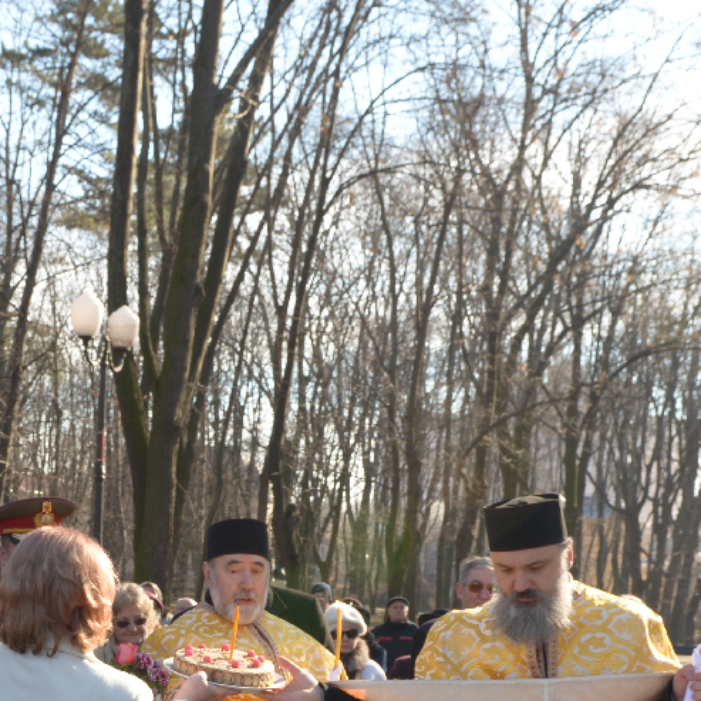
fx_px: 1535
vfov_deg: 24.5
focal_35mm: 67
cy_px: 707
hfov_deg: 25.5
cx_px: 185
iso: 250
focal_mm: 24
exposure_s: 1/160
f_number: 6.3
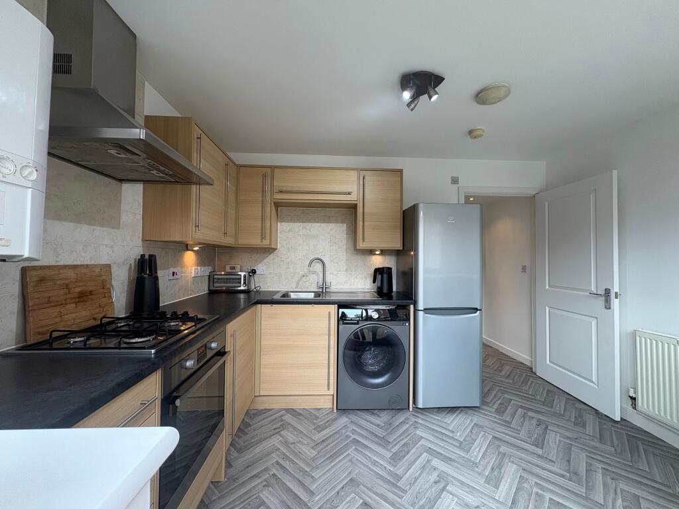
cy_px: 254
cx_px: 340
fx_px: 275
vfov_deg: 85.7
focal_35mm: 14
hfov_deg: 102.1
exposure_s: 1/100
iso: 100
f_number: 2.2
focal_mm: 2.22
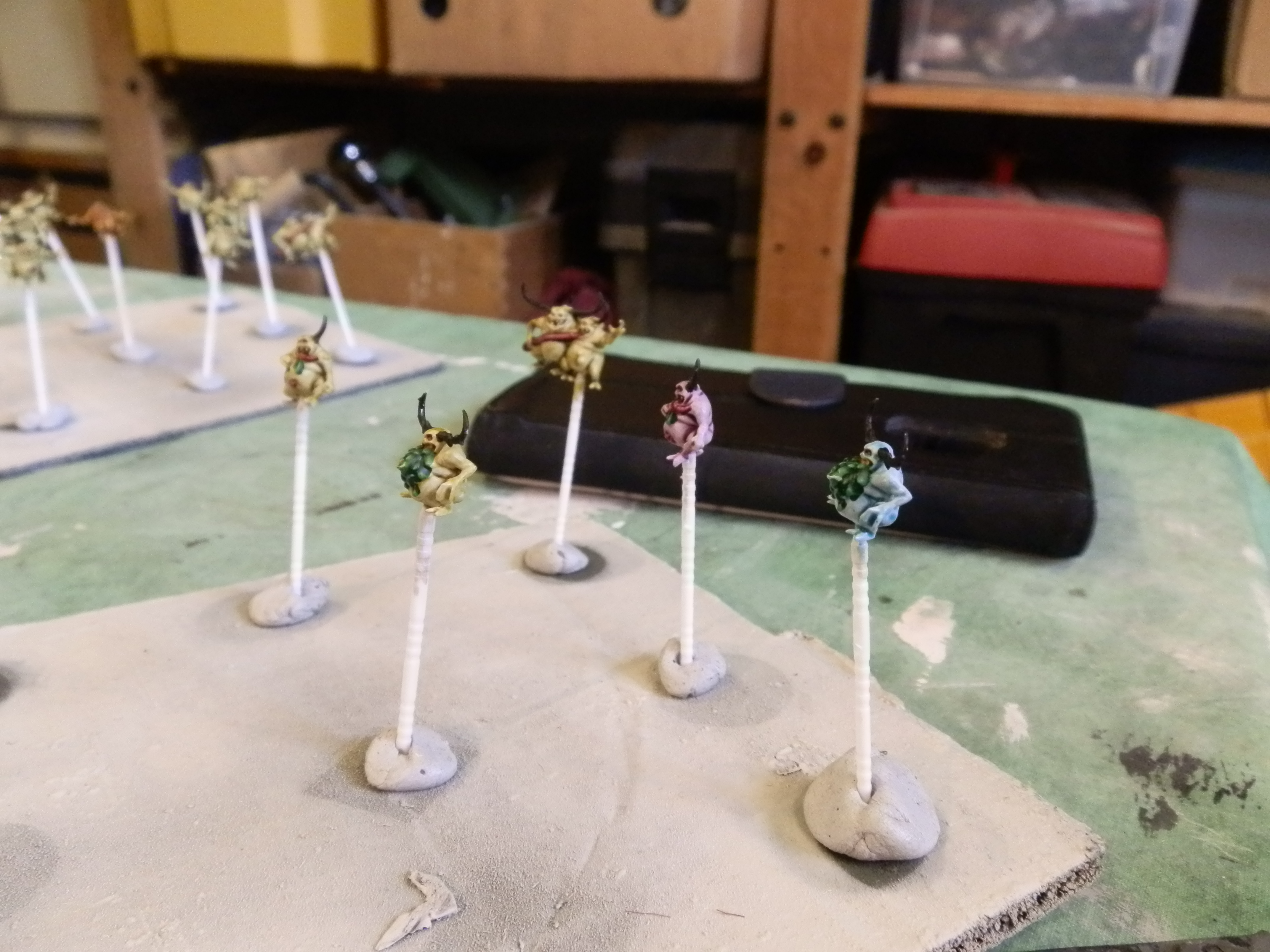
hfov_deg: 63.4
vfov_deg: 49.7
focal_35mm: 28
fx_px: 1027
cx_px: 635
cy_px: 476
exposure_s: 1/40
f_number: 3.1
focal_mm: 5
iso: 400
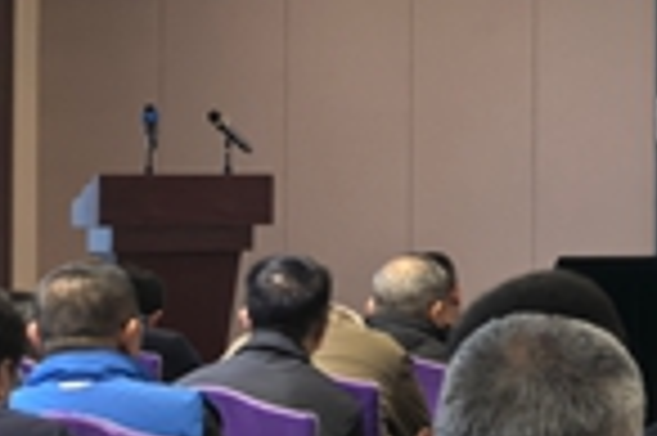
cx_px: 1166
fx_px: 4284
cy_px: -54
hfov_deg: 8.5
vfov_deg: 5.8
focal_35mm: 235
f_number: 4
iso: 200
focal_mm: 6.98
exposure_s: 1/100
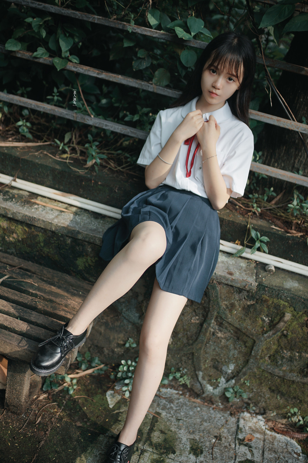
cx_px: 154
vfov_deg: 54.4
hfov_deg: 37.9
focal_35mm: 35
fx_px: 449
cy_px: 232
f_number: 2
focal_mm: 35
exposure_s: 1/2000
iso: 160
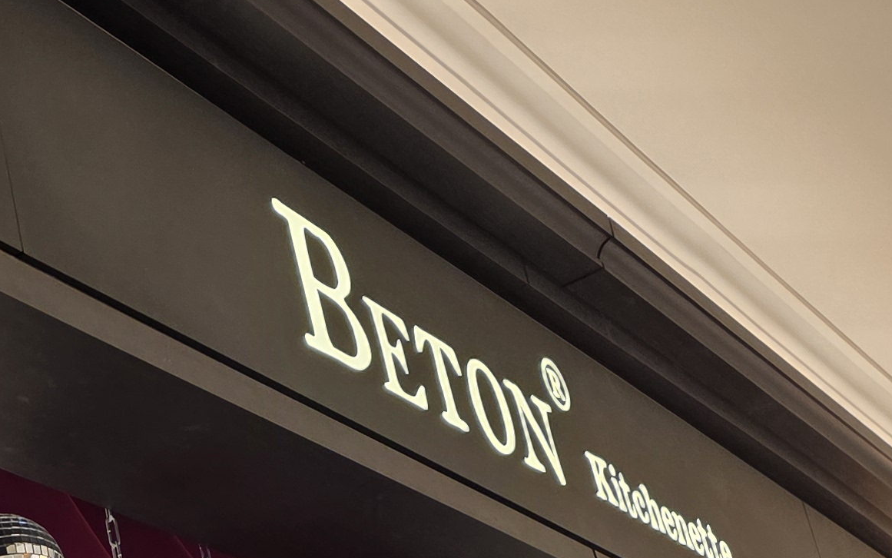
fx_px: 2042
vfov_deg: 14.2
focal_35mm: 84
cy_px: 911
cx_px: -321
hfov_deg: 21.8
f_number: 1.7
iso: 160
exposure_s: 1/120
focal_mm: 6.3
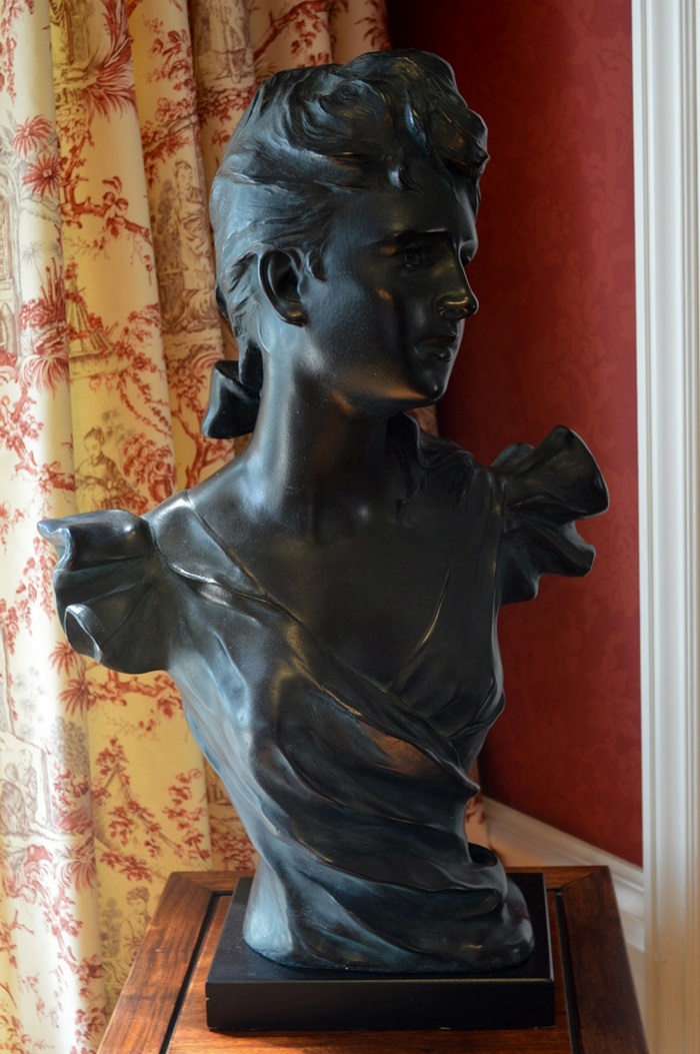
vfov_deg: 35.1
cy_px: 527
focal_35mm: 57
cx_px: 350
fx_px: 1666
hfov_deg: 23.7
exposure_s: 1/20
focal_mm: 38
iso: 400
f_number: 5
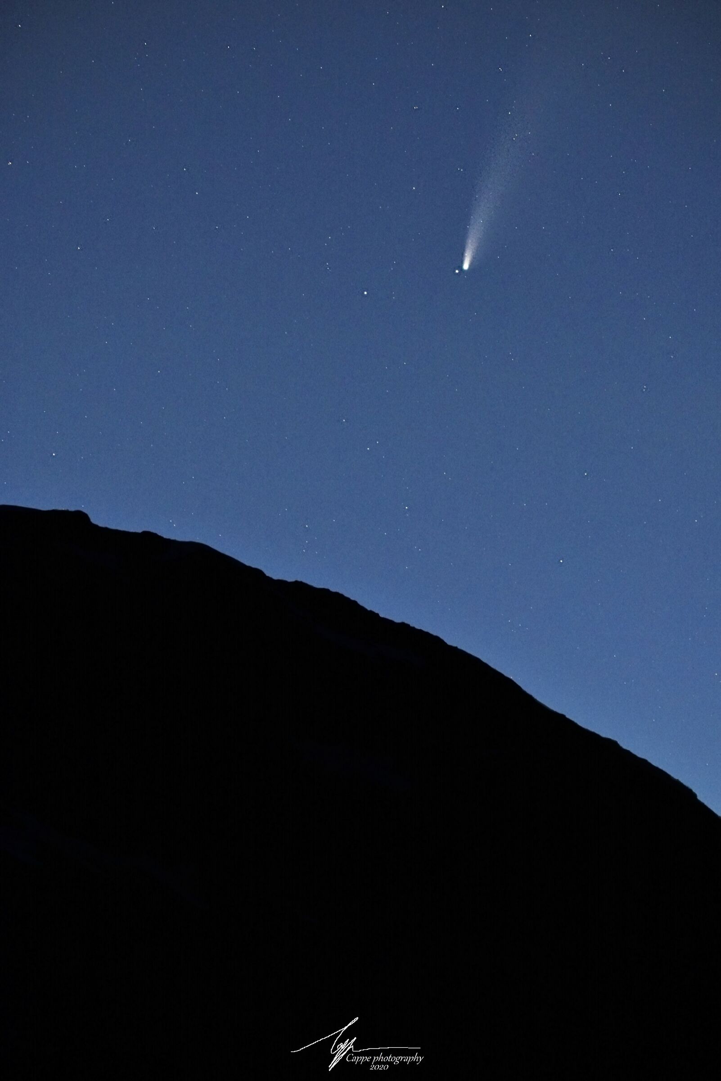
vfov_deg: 13.7
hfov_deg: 9.2
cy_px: 540
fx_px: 4502
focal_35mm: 150
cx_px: 360
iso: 4000
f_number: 6.3
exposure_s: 3
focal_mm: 150
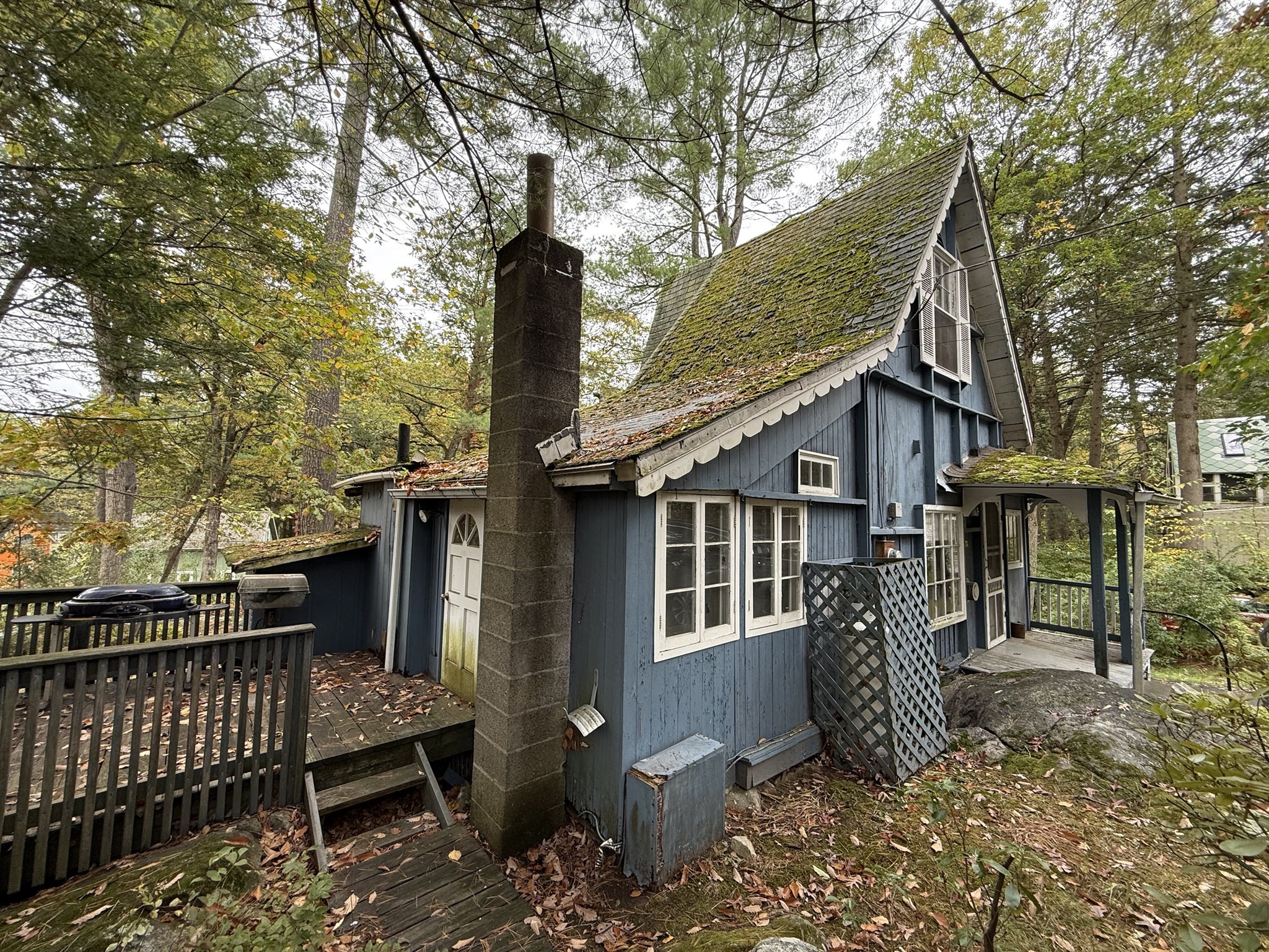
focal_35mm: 14
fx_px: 513
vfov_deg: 85.7
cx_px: 634
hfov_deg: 102.1
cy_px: 476
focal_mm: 2.22
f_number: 2.2
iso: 80
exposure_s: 1/99
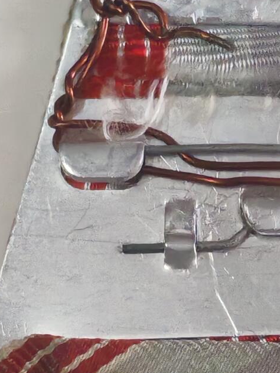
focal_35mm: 245
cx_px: 203
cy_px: 421
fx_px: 2642
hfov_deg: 6.1
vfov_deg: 8.0
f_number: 1.95
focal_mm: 5.52
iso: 800
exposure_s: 1/50
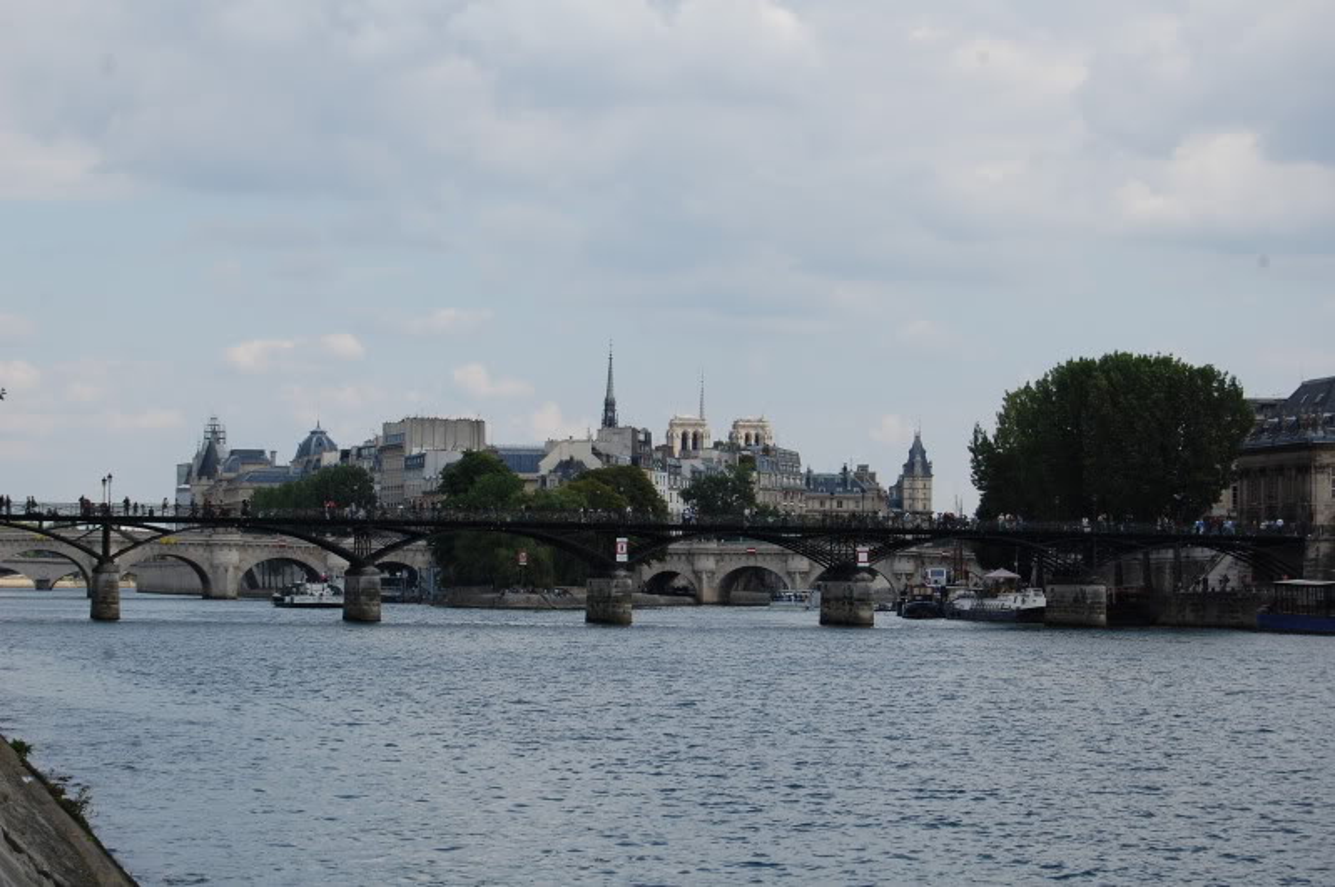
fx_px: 3056
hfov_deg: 24.6
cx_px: 668
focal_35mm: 82
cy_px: 444
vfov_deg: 16.5
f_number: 9
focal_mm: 55
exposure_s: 1/320
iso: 200
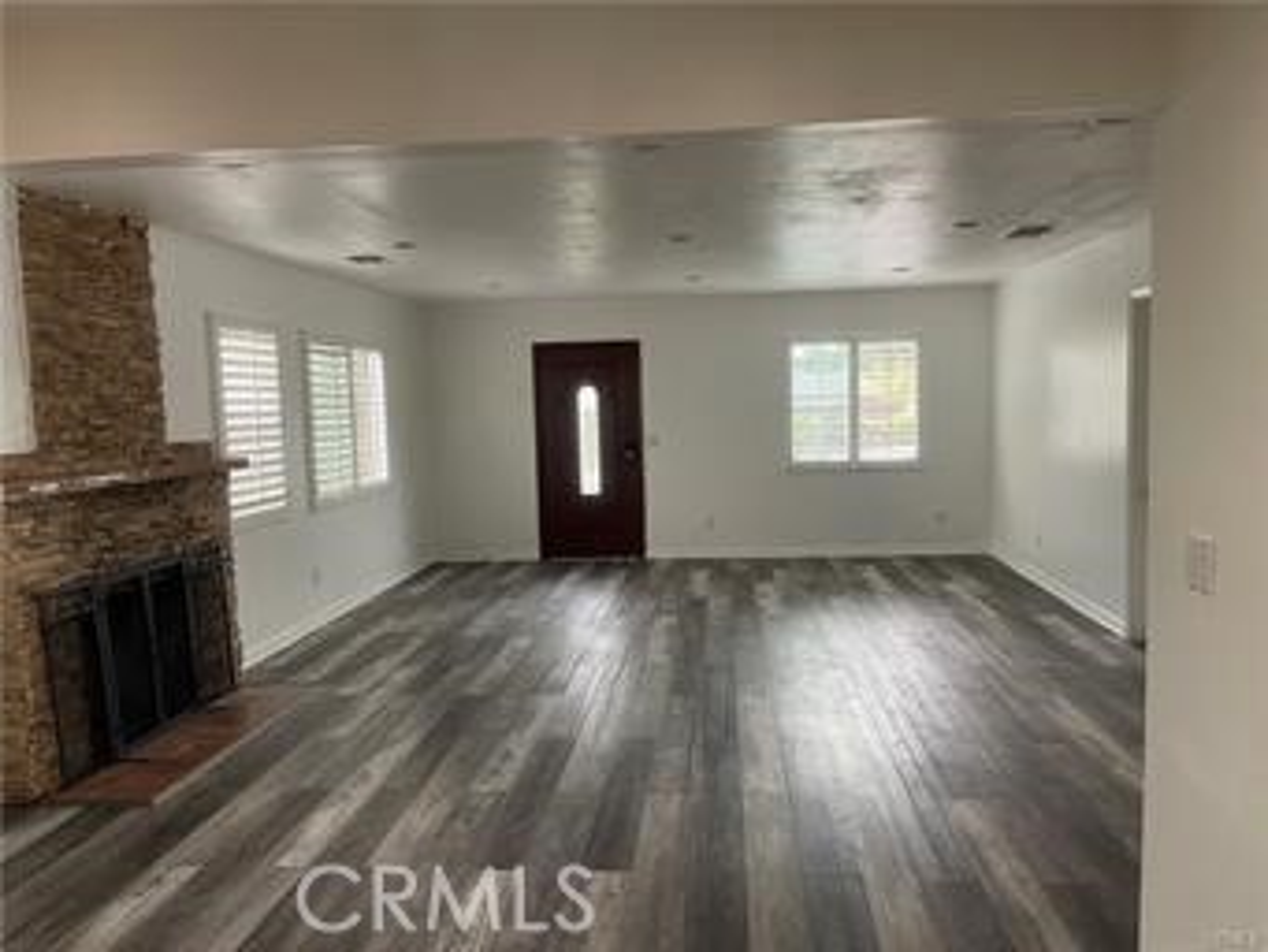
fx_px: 953
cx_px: 634
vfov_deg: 53.1
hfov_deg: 67.3
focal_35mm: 26
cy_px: 476
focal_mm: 5.1
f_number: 1.6
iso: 125
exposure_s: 1/70
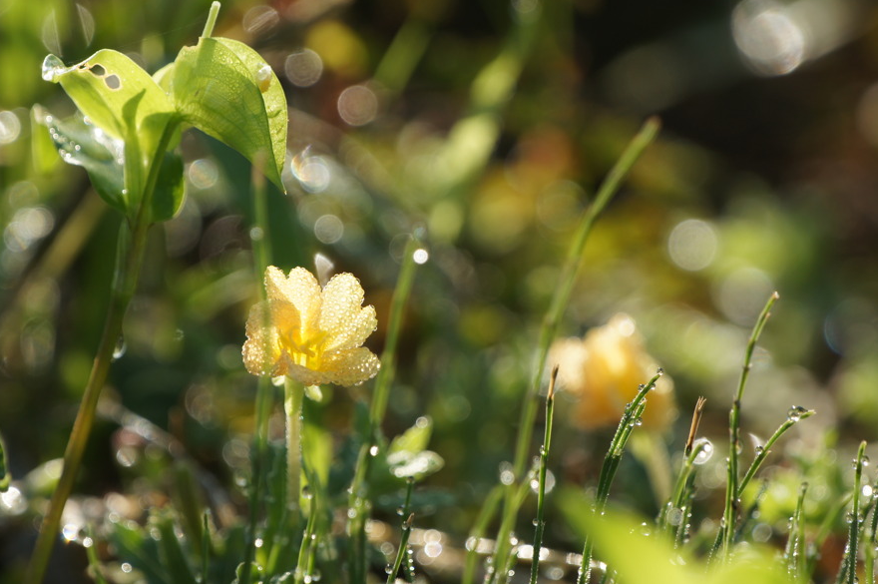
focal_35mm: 698
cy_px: 297
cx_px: 411
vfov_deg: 2.0
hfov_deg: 3.0
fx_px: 17007
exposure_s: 1/500
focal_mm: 400
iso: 125
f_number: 5.6
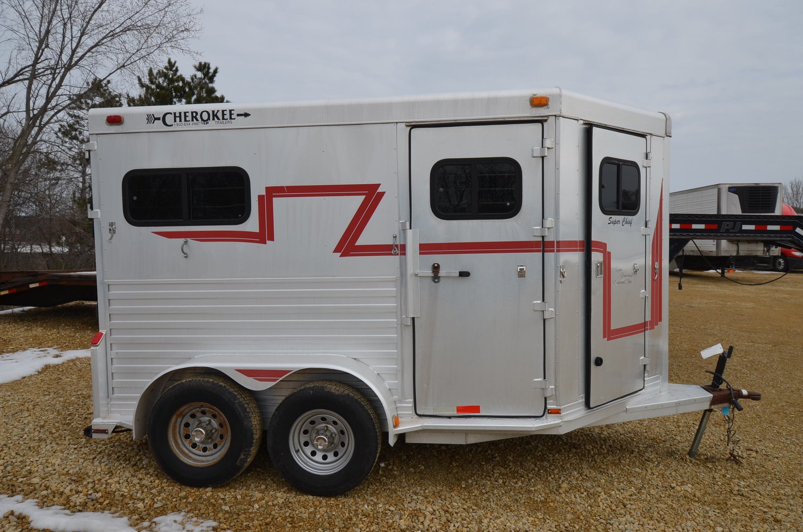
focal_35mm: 26
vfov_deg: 50.2
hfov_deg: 70.6
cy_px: 266
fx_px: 568
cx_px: 402
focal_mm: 17
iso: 100
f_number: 9
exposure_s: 1/320
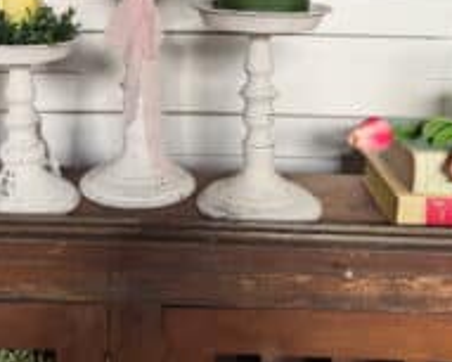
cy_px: -12
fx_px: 656
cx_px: 156
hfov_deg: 37.7
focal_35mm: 49
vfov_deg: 28.7
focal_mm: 6.76
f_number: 1.78
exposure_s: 1/622
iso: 80
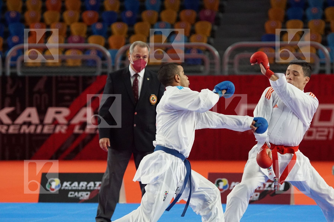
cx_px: 167
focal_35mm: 202
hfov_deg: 10.2
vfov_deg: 6.8
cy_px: 111
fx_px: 1879
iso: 3200
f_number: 2.8
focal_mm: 135
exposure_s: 1/2000
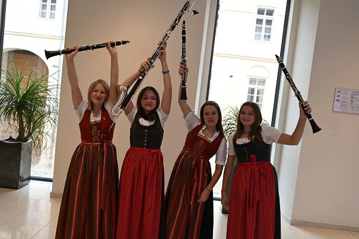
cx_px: 180
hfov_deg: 55.1
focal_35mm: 34
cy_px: 120
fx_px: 344
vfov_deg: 38.3
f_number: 4
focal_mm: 34.5
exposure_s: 1/40
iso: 450
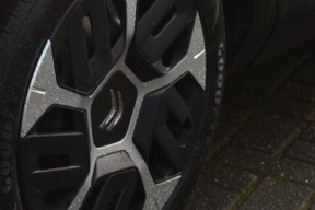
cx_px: -221
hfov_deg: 8.9
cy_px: -150
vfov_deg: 6.0
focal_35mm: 224
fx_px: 1960
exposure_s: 1/160
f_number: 6.3
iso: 400
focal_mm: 42
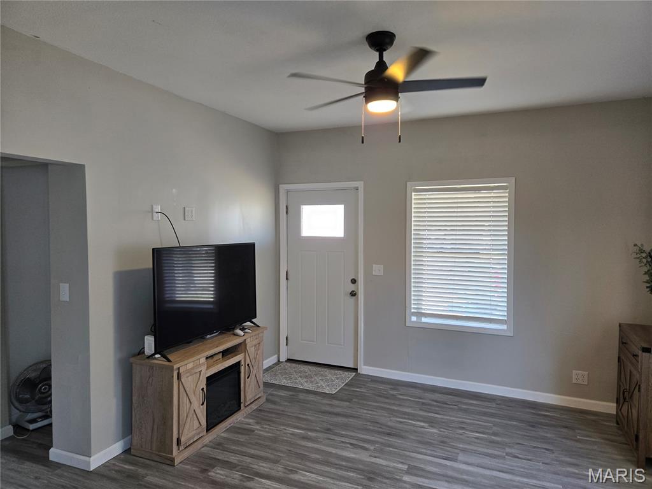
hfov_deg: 73.9
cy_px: 244
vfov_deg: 58.9
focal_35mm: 23
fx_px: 433
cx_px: 326
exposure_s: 1/120
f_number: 1.8
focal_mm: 5.4
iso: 100
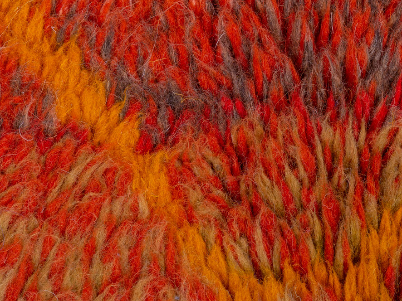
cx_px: 214
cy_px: 354
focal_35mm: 197
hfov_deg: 10.0
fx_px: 2287
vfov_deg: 7.5
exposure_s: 1/160
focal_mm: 70
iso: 160
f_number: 16
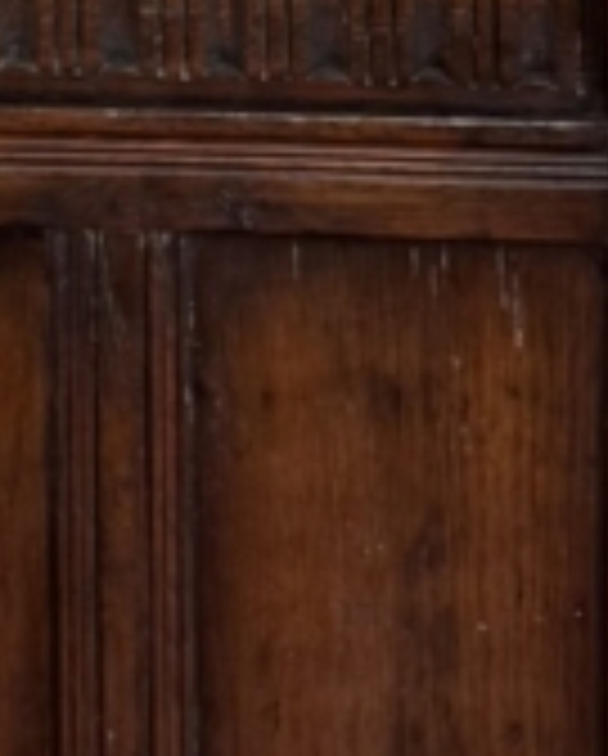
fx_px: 3746
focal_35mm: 167
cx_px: 81
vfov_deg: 10.4
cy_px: -846
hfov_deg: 9.2
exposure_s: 1/50
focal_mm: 6.76
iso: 160
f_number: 1.78
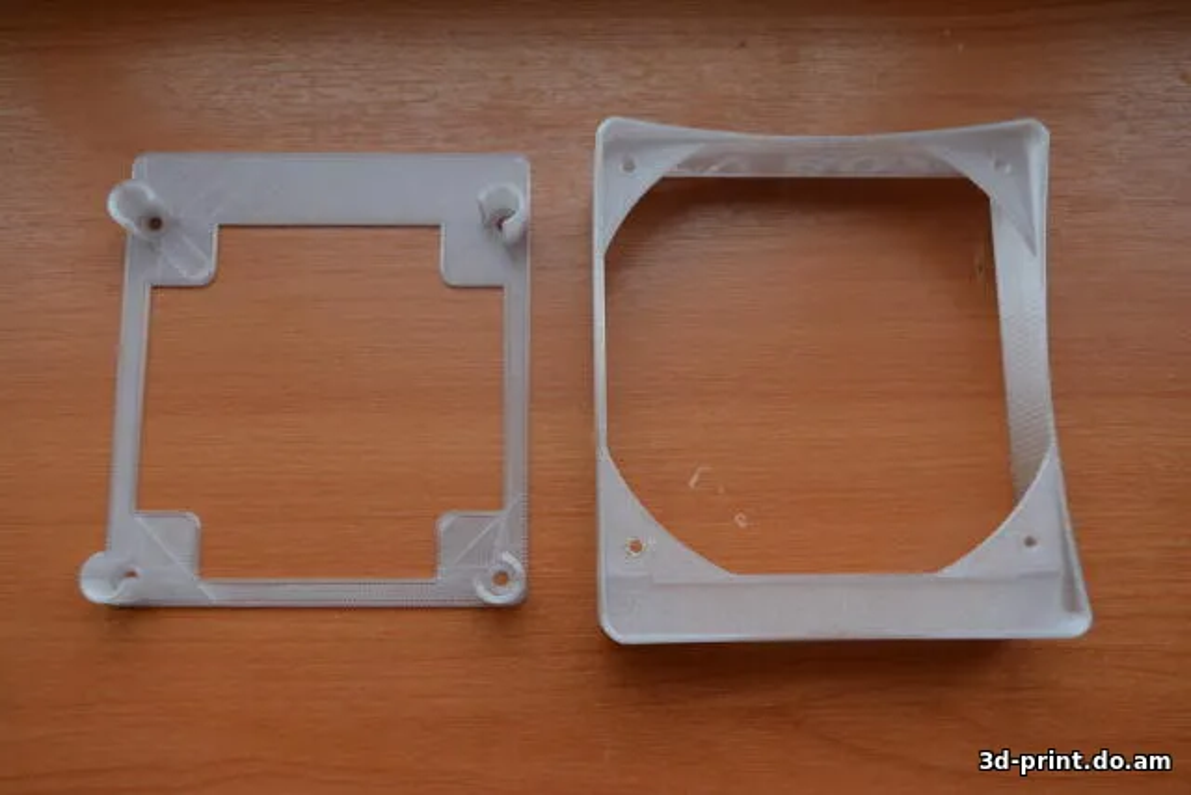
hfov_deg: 55.1
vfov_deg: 38.4
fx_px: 1142
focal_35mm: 34
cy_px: 398
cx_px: 596
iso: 200
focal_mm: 23
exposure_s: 1/125
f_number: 5.6
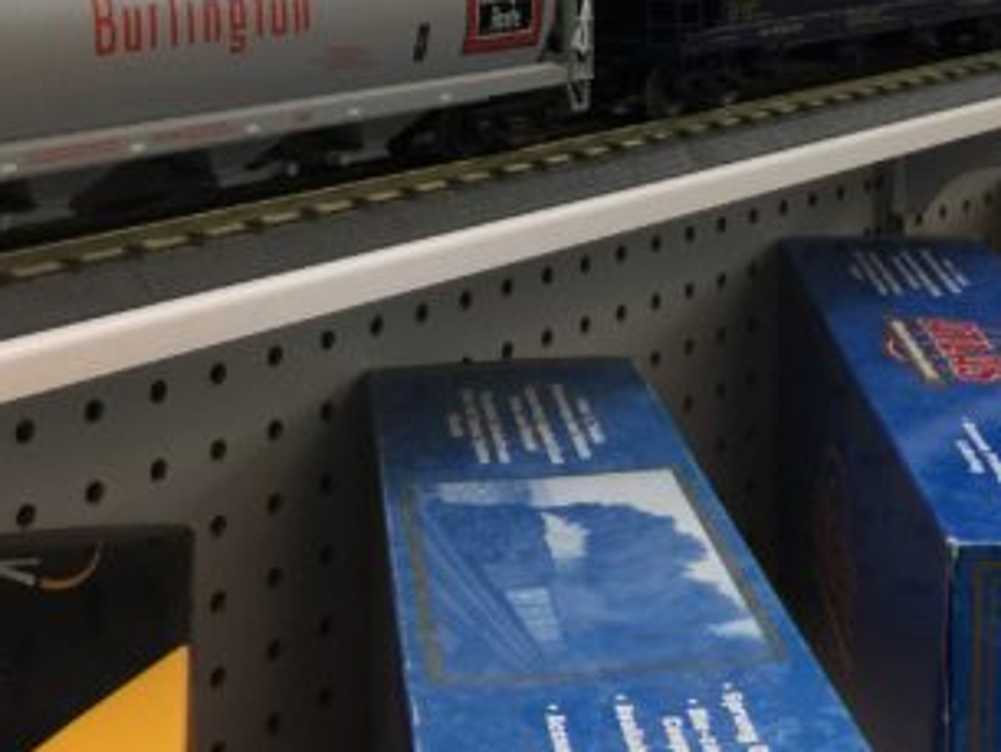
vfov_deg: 19.6
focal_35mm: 73
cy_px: -10
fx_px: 2112
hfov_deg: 25.9
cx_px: 883
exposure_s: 1/30
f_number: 2.2
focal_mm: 4.15
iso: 50
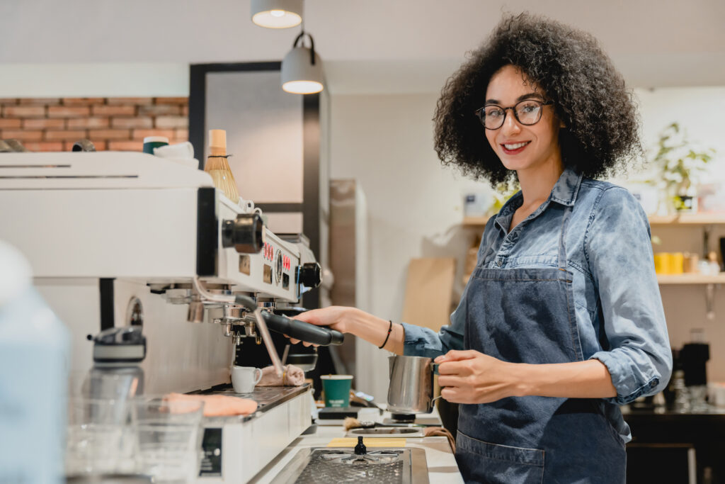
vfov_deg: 30.5
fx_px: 886
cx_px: 362
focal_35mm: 44
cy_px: 242
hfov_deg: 44.5
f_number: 2.8
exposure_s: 1/200
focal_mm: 44
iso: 1250
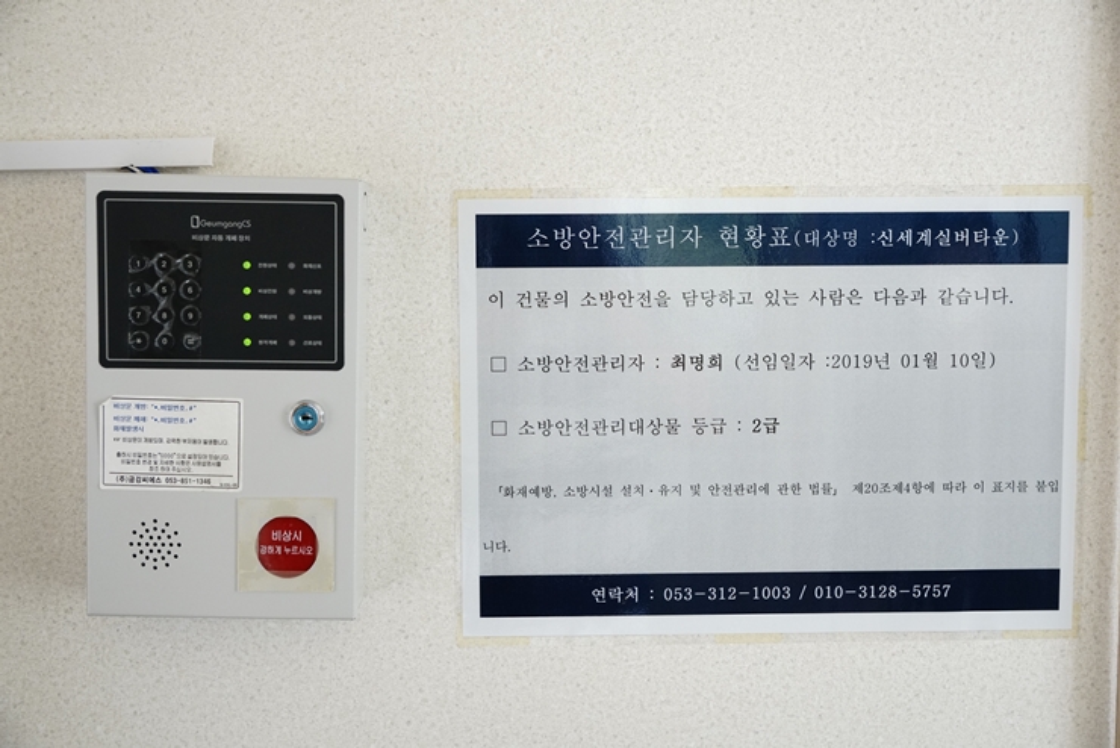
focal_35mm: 45
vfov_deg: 29.9
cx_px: 560
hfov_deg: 43.6
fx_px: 1400
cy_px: 374
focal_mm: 45
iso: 2500
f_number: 5
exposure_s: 1/320
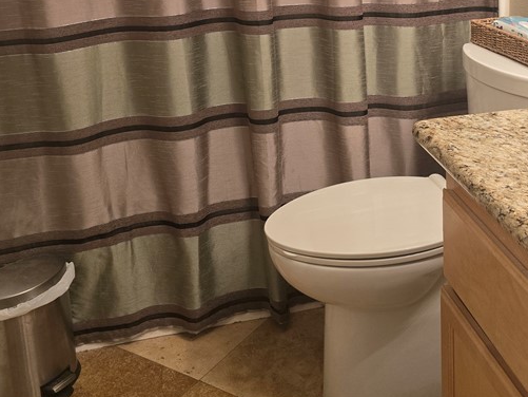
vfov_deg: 29.3
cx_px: 352
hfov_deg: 39.9
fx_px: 717
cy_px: 20
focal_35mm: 47
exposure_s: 1/120
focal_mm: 6.3
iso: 320
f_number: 1.7
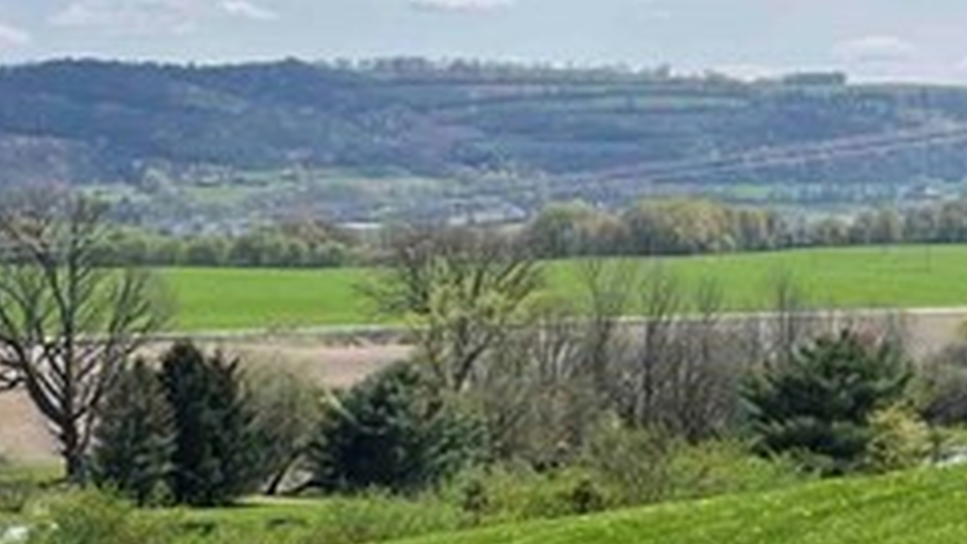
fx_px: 3129
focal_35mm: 122
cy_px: 698
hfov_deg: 16.8
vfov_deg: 9.8
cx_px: -207
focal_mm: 5.1
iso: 50
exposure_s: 1/3521
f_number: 1.6
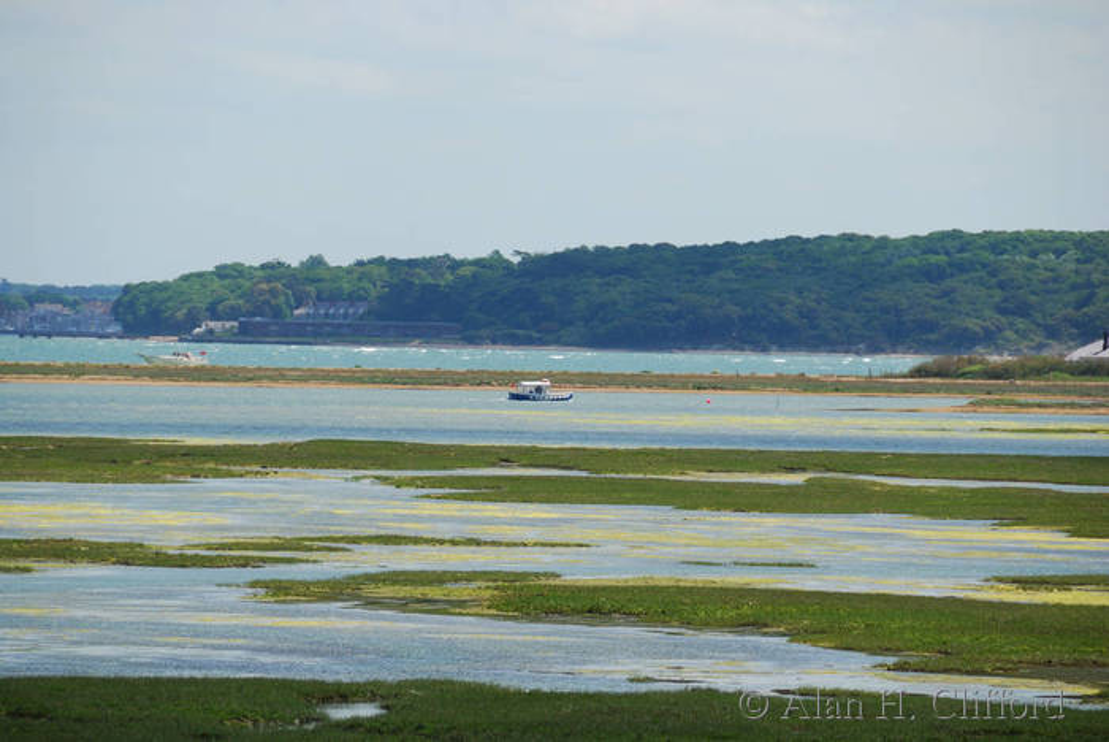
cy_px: 371
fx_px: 9249
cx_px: 554
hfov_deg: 6.9
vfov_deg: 4.6
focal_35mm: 300
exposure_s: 1/320
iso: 100
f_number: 7.1
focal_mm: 200
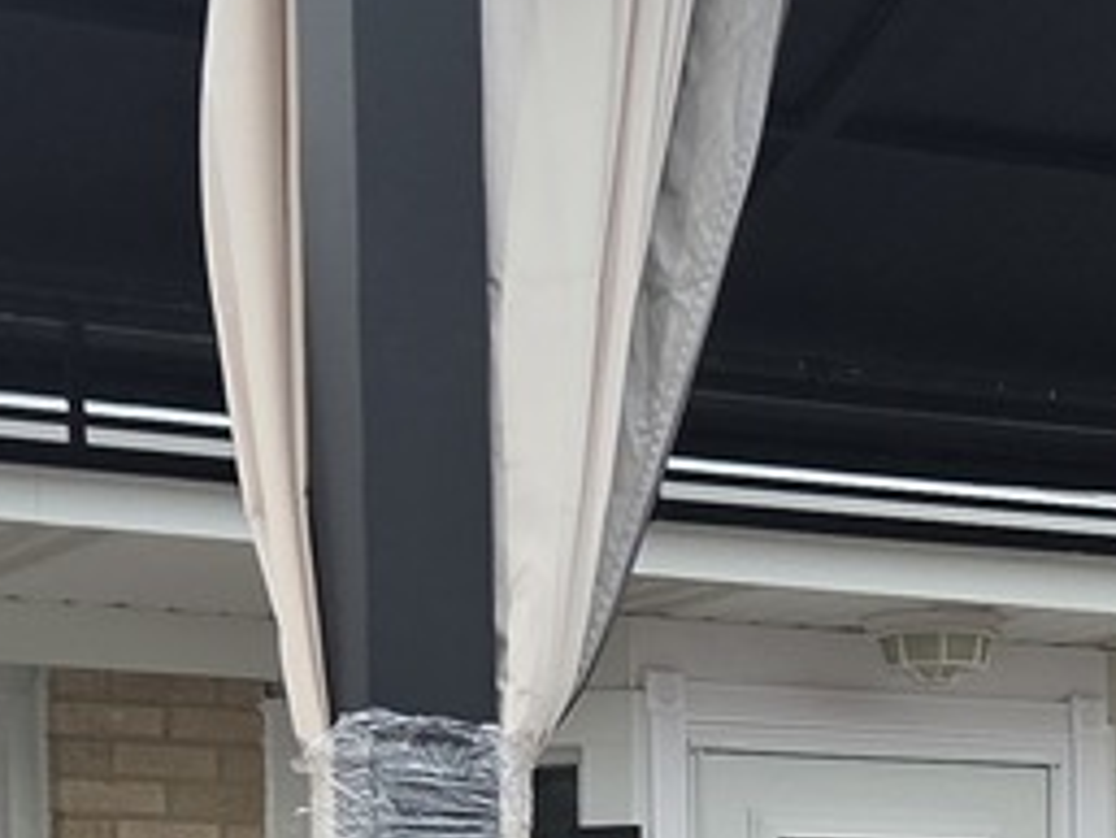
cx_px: 973
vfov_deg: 11.0
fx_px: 4161
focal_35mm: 129
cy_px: 1268
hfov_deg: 15.1
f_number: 1.8
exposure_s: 1/2423
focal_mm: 5.4
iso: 80
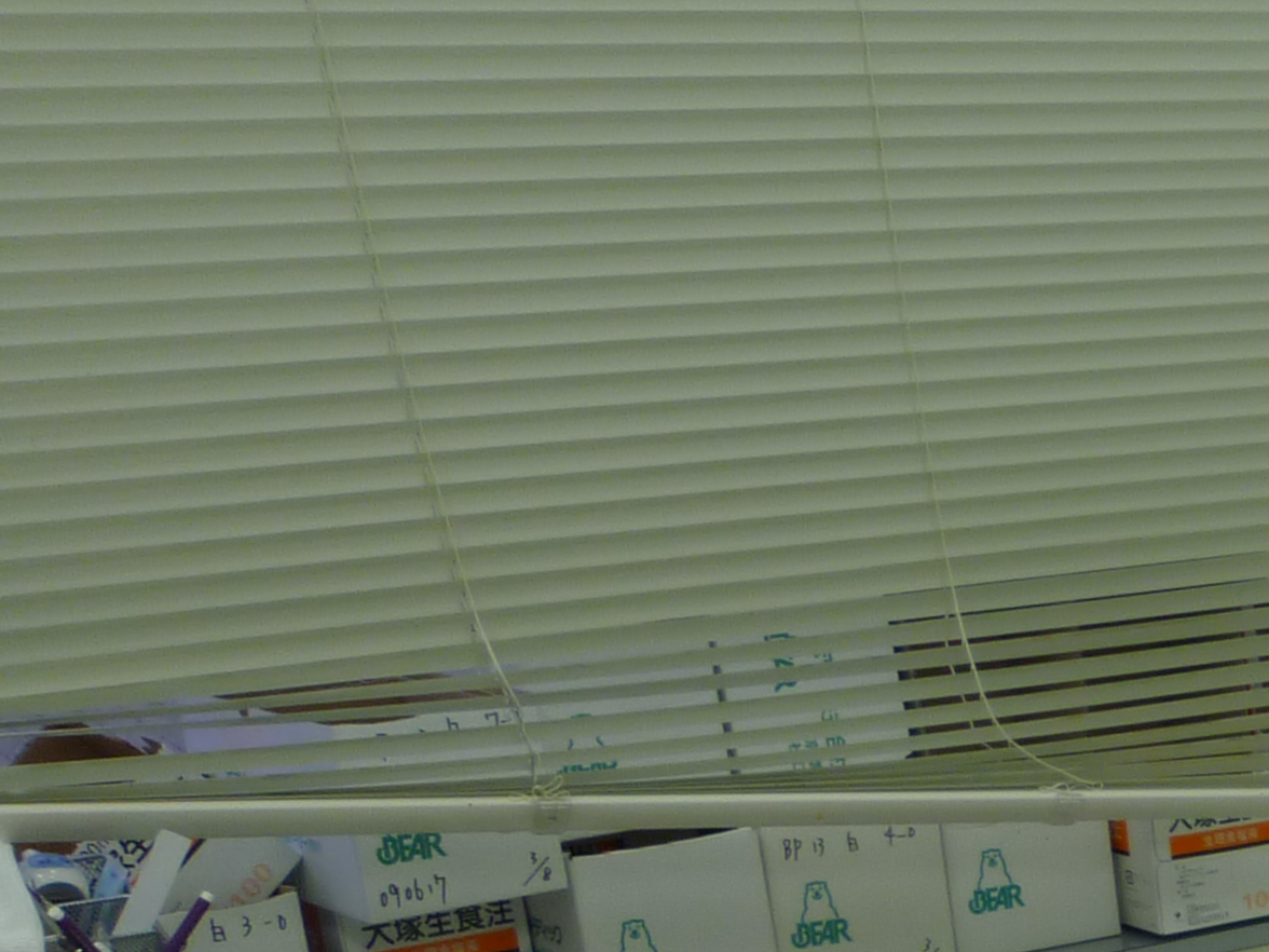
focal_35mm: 85
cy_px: 1572
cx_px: 1951
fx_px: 3116
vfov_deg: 15.5
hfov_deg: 19.7
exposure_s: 1/50
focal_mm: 4.5
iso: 80
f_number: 2.8
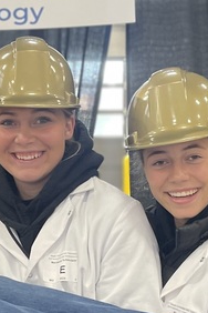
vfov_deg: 21.1
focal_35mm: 96
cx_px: 39
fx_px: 832
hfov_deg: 14.2
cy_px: 220
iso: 125
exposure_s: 1/60
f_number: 1.6
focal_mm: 4.2
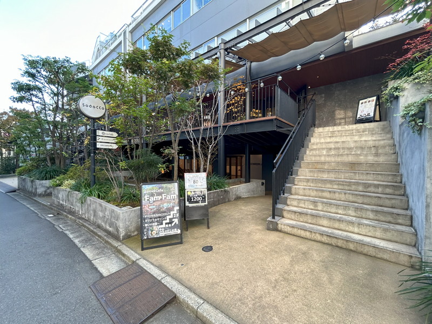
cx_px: 216
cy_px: 162
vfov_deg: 85.7
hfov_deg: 102.1
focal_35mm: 14
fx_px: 175
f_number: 2.4
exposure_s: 1/99
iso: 125
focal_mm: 1.54
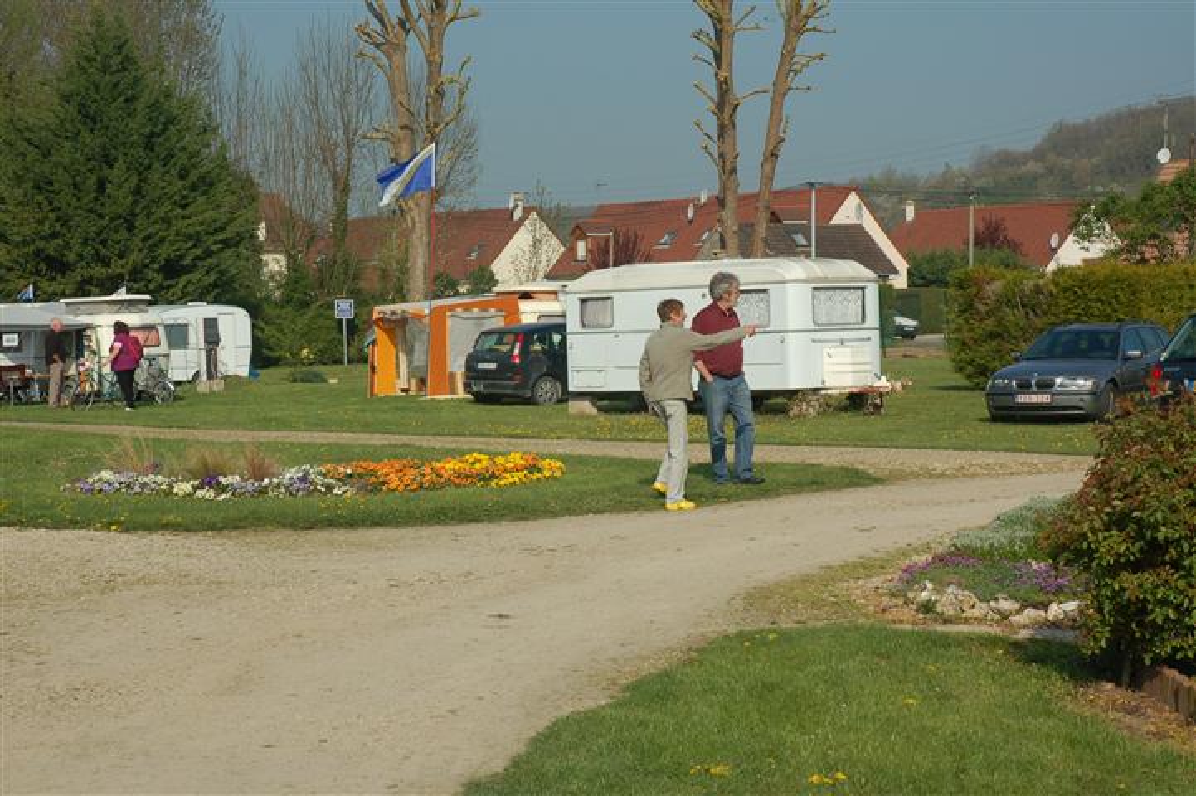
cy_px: 398
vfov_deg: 18.2
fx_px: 2490
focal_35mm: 75
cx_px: 598
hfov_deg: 27.0
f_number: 10
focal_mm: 50
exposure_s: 1/400
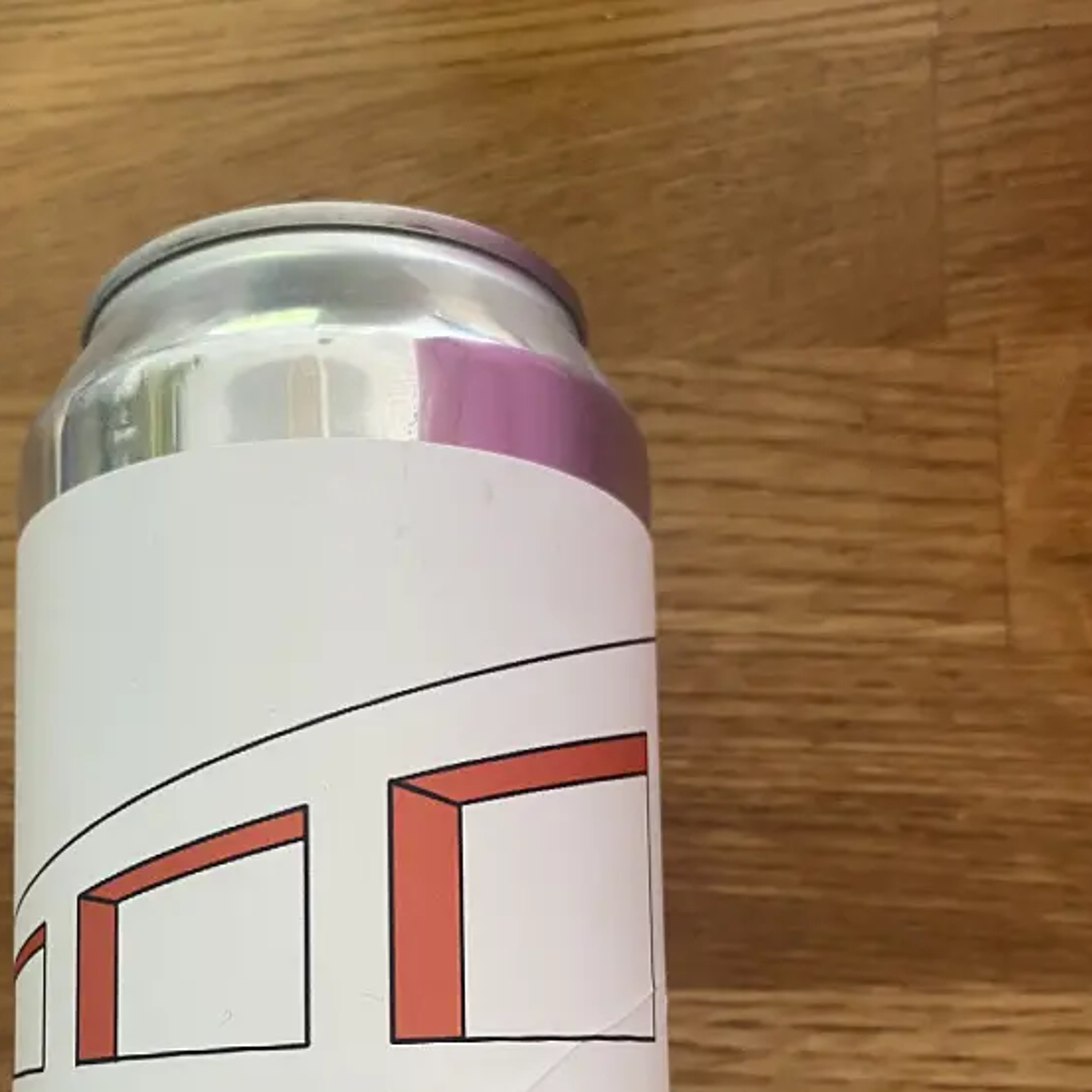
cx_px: 386
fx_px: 1463
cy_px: 1011
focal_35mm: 41
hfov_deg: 40.5
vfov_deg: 37.8
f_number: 1.8
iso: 125
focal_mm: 4.25
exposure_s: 1/60
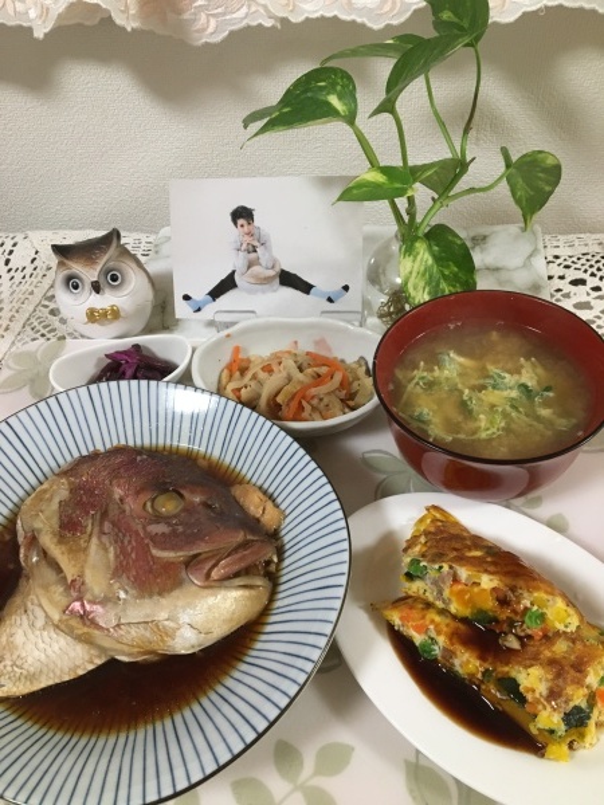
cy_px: 402
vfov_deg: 61.7
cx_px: 302
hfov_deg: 48.2
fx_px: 675
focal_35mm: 29
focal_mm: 4.15
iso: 160
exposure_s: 1/30
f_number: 2.2
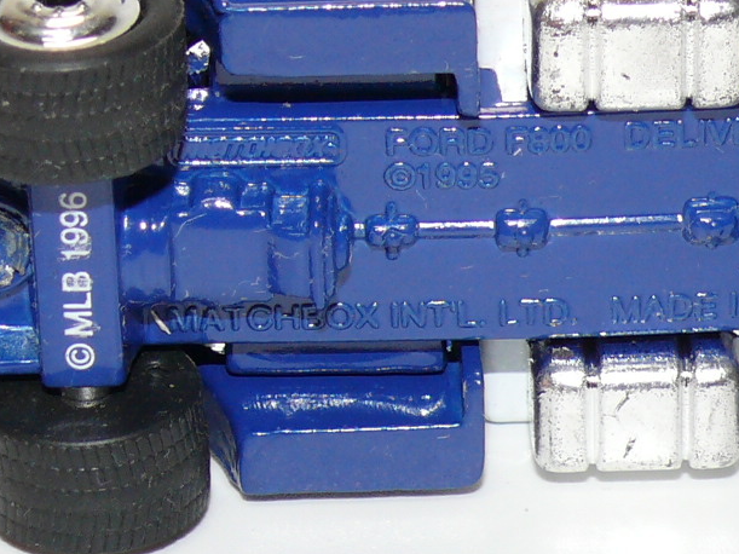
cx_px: 654
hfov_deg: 8.5
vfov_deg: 6.4
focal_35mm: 233
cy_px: 82
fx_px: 4973
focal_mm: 12.4
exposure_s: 1/30
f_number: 4
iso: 100
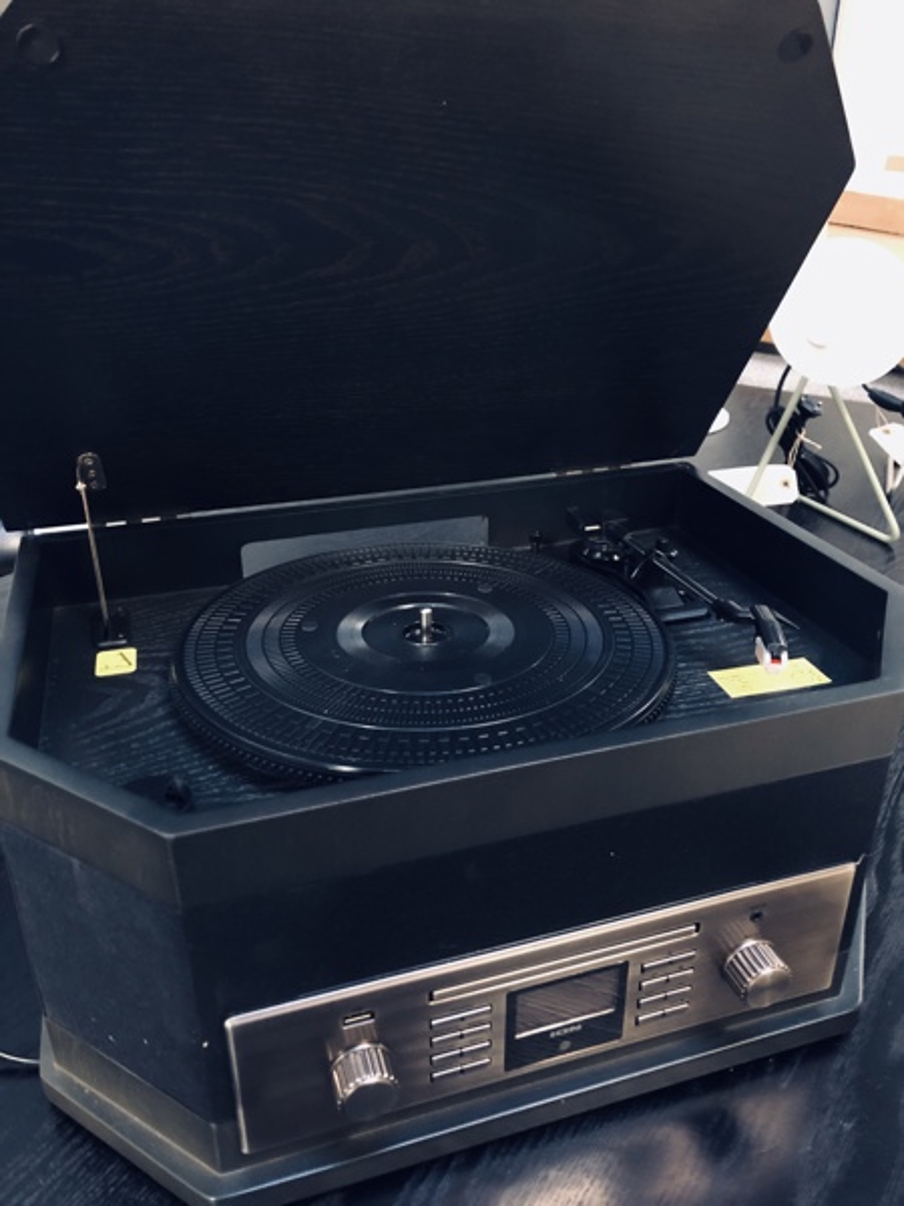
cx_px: 452
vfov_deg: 63.4
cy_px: 603
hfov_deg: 49.7
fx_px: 975
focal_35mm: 28
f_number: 1.8
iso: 160
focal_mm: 3.99
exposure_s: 1/4
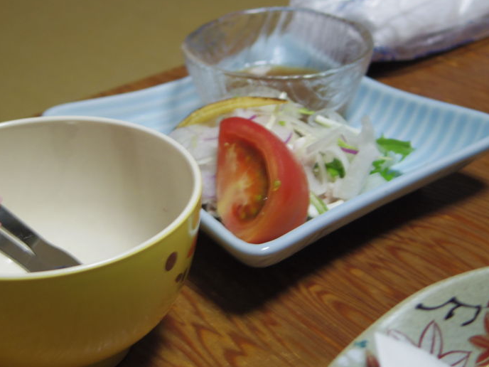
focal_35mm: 70
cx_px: 213
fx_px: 989
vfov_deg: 21.0
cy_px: 155
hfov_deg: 27.8
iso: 200
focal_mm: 8.5
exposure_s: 1/30
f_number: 1.9
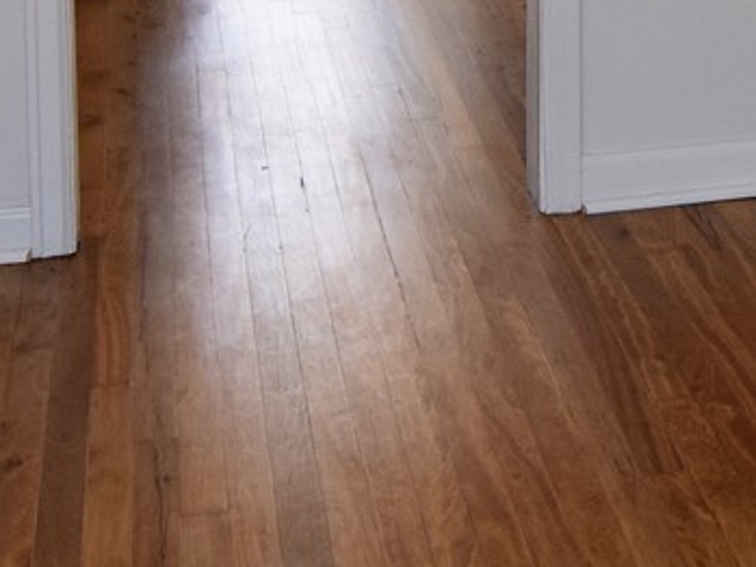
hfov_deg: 18.8
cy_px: -414
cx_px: 782
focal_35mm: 101
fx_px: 2207
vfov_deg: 13.4
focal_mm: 12
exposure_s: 1/125
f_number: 5.6
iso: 500
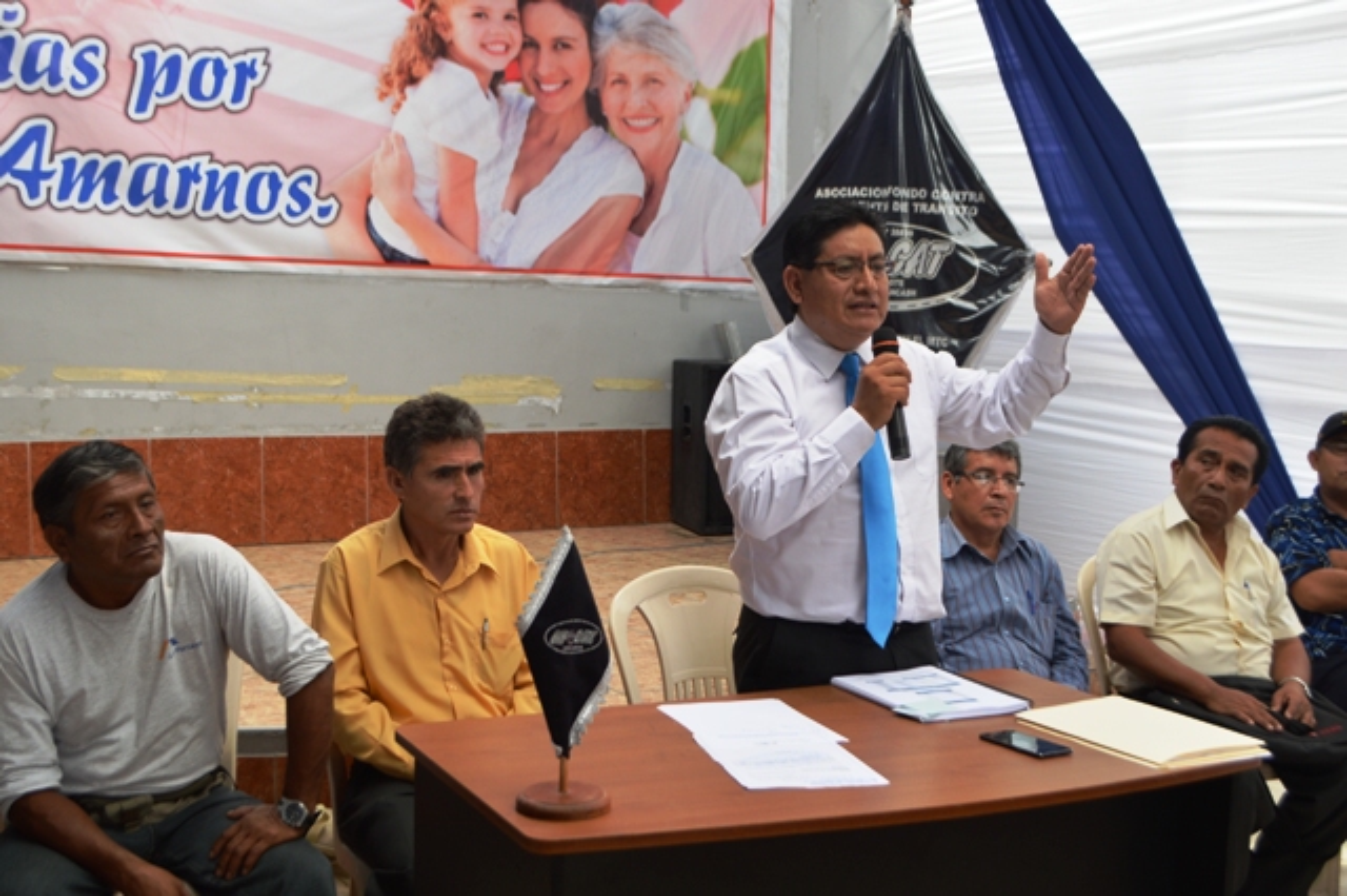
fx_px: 1458
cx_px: 674
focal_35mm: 39
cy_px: 448
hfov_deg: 49.6
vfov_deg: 34.2
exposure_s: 1/125
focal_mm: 26
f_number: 5.6
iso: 180
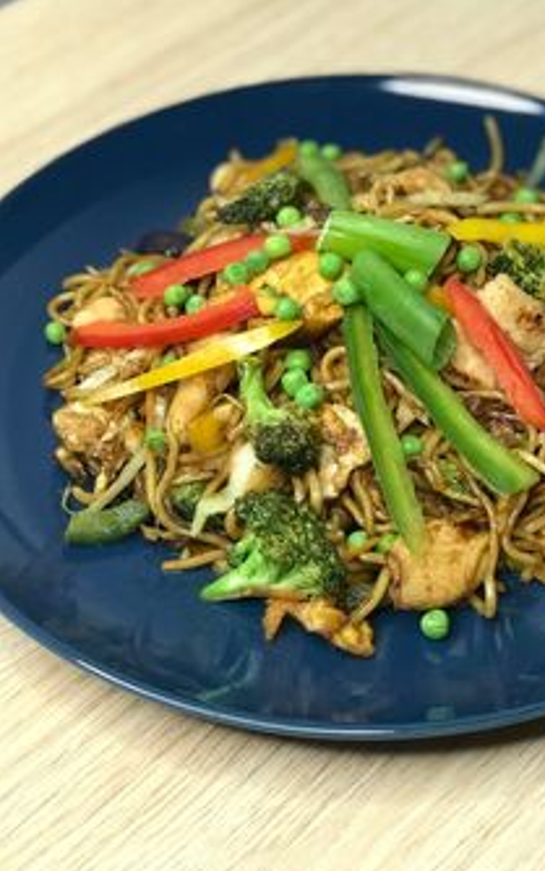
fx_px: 1828
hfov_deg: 16.9
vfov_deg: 26.7
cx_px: 373
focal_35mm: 77
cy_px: 339
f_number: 2.8
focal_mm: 6.6
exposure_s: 1/50
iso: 80
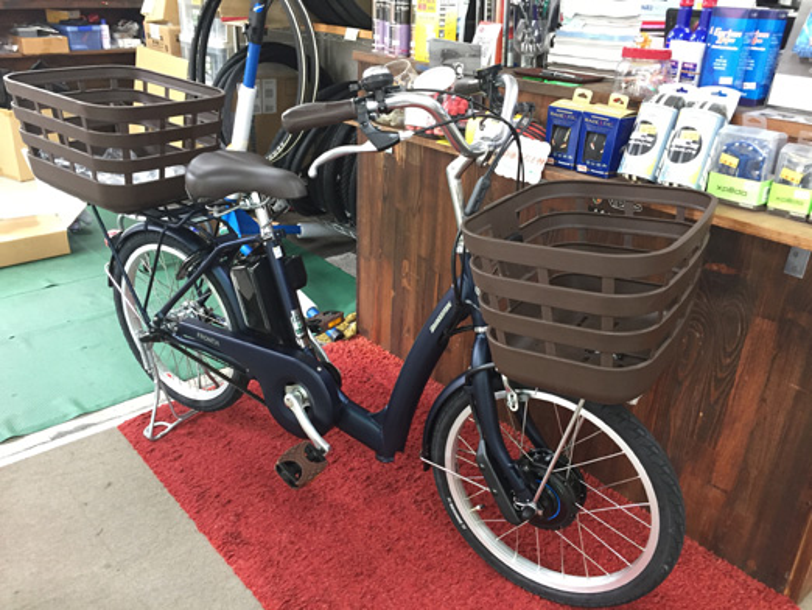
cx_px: 406
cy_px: 305
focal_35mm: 29
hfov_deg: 61.6
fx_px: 681
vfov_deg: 48.3
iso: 160
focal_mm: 4.15
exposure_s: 1/30
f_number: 2.2
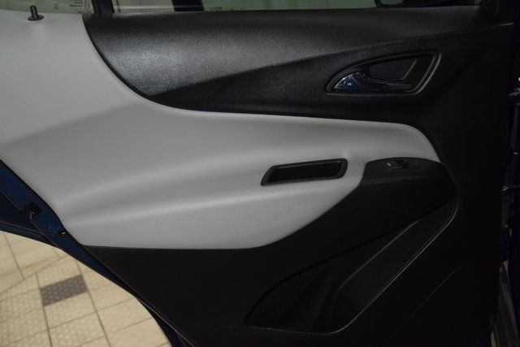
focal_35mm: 36
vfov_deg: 36.9
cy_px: 174
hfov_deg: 53.1
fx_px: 520
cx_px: 260
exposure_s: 1/125
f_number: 3.8
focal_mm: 24
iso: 1600
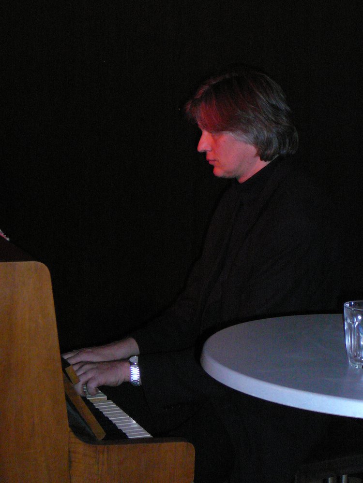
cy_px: 242
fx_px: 1328
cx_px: 182
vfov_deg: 20.7
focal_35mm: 95
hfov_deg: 15.6
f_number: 3.9
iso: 400
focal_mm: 14.1
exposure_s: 1/30
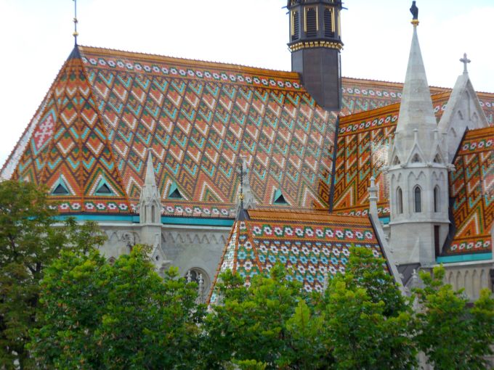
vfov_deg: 13.5
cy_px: 185
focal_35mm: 110
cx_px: 247
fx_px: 1570
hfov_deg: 17.9
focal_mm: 19.3
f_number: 5.6
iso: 80
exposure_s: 1/180
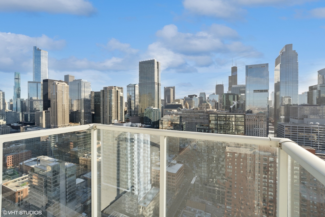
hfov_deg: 96.7
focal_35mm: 16
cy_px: 108
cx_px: 162
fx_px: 144
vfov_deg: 73.7
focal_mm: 16
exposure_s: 1/800
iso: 320
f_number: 9
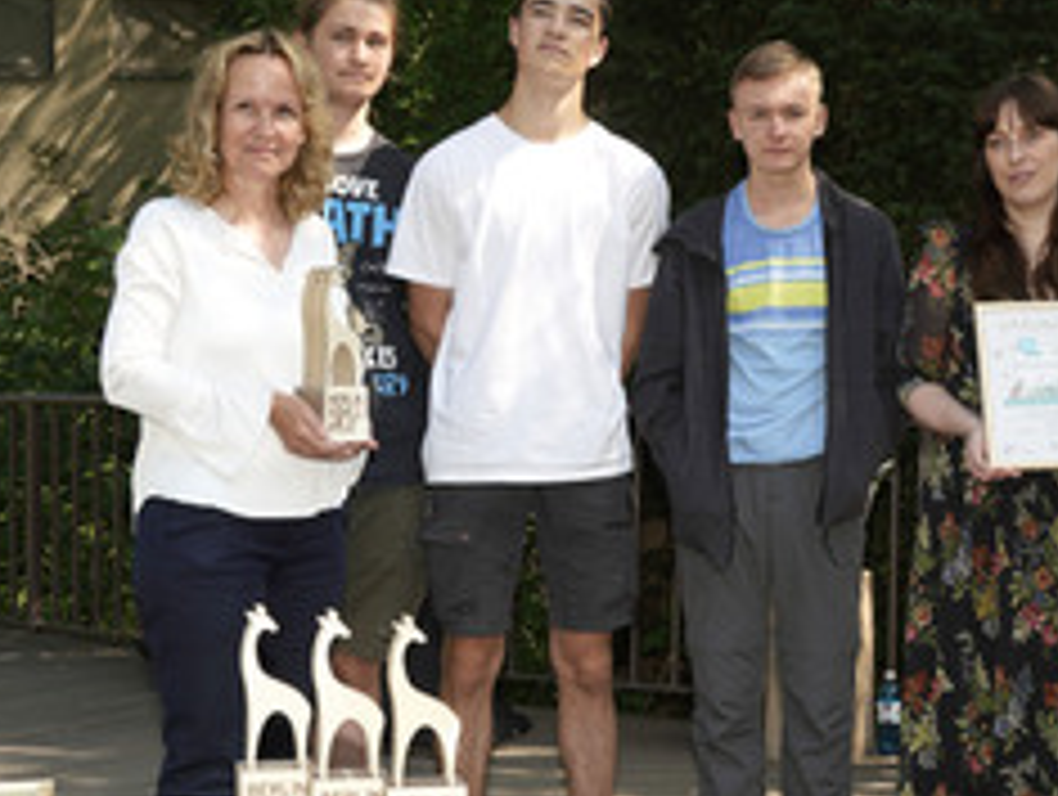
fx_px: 2479
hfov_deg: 23.9
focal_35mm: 81
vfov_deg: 18.2
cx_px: 727
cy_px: 468
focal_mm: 44
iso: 125
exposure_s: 1/100
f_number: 8
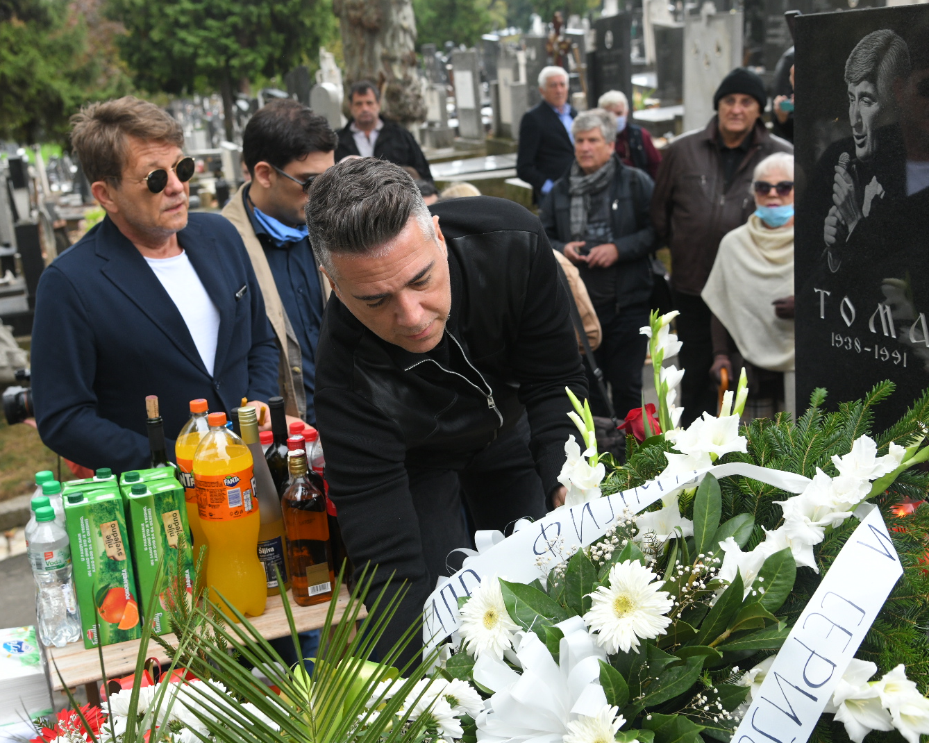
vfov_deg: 30.2
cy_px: 373
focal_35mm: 50
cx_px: 428
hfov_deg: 37.3
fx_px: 1375
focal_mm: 44
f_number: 5.6
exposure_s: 1/320
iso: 1250
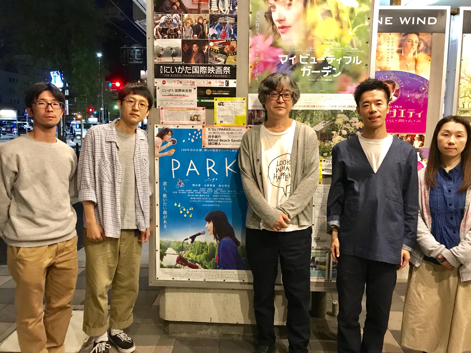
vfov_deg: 49.7
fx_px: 381
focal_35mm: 28
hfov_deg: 63.4
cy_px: 176
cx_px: 236
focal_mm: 3.99
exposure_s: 1/6
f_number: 1.8
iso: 100
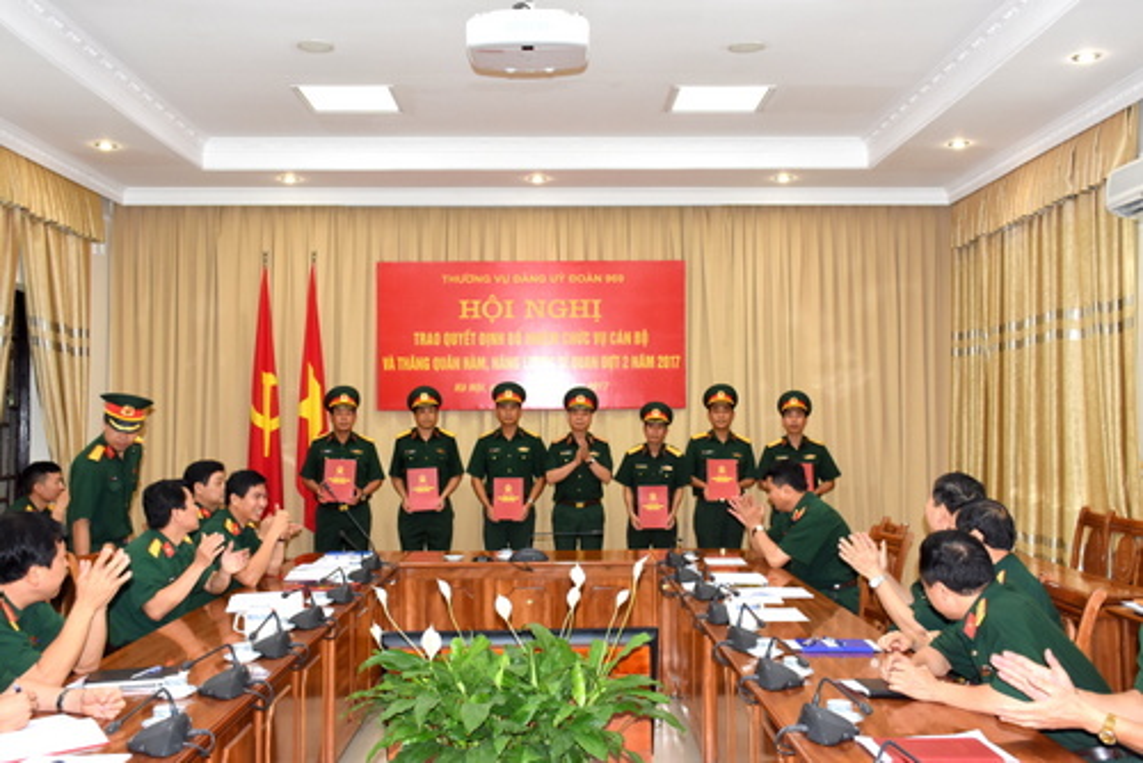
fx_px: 1144
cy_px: 382
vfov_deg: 36.9
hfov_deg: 53.1
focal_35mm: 36
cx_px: 572
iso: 800
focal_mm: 24
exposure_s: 1/60
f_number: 6.3
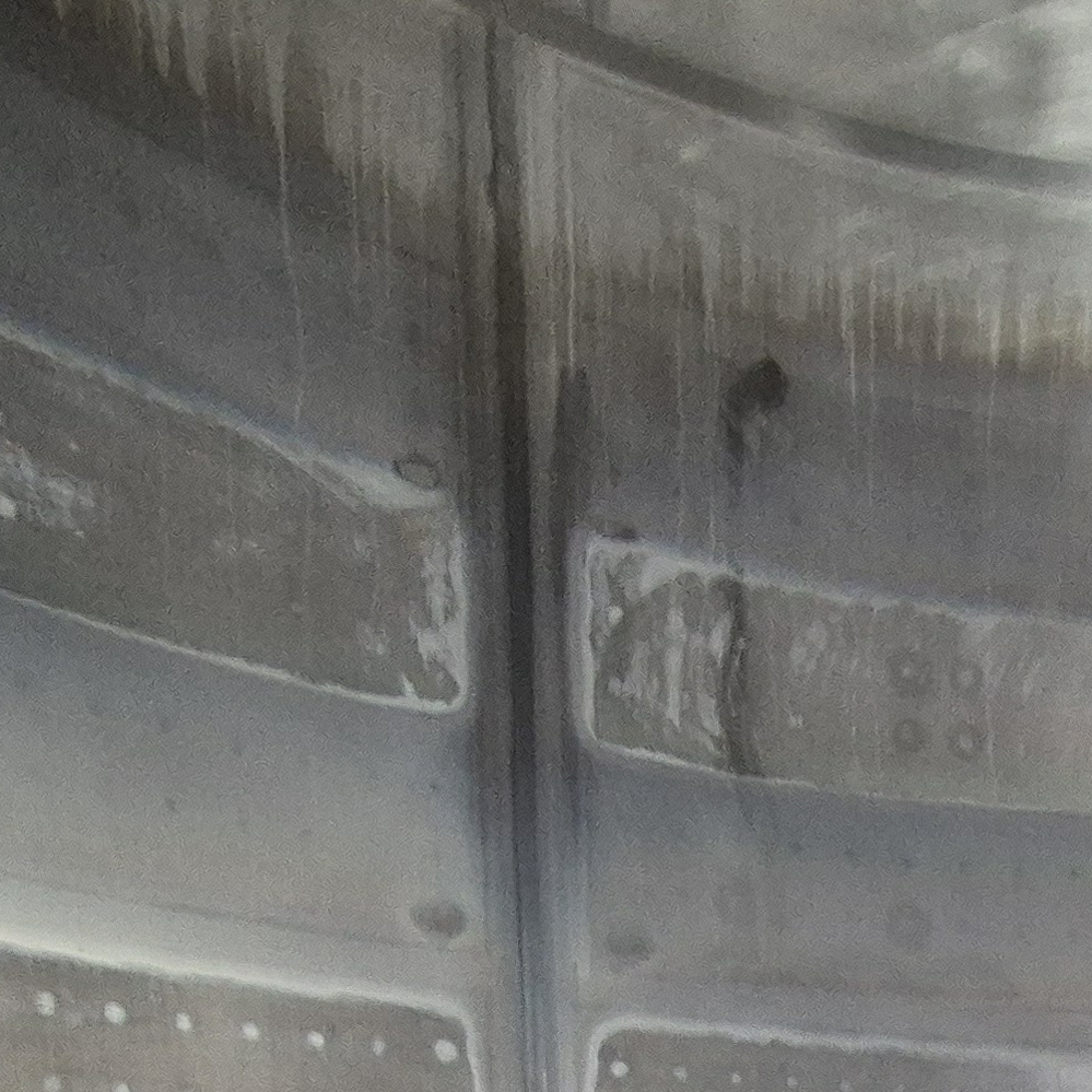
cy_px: 1636
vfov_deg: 26.6
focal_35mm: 46
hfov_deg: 33.7
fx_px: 1642
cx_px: 1088
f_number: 2.2
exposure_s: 1/50
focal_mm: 2.2
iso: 640
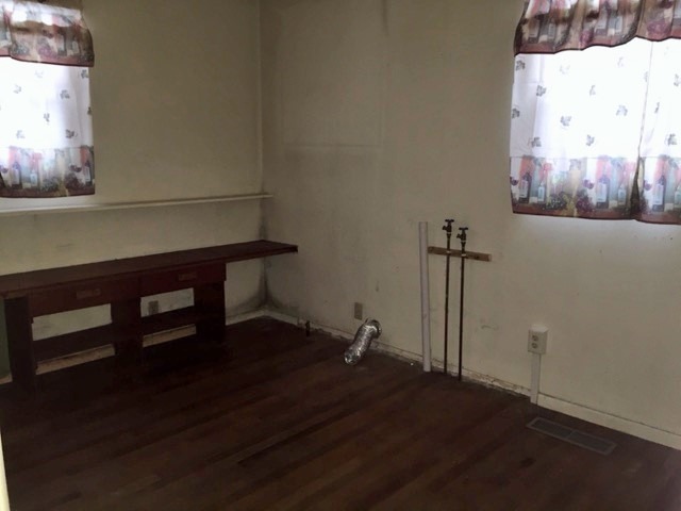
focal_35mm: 29
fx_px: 571
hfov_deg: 61.7
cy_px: 256
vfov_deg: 48.2
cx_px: 340
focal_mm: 4.15
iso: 125
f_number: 2.2
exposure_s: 1/16
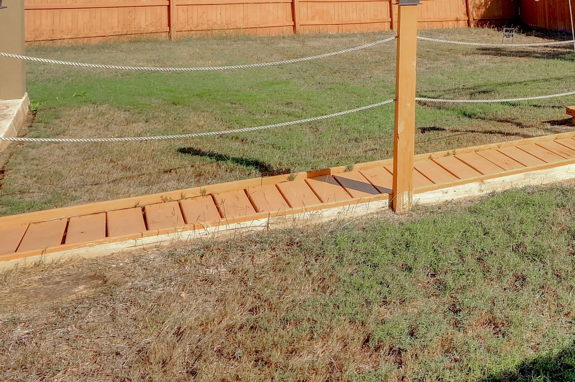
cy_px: -64
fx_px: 686
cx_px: 709
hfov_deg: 34.9
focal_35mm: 43
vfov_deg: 27.7
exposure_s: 1/500
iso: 400
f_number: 11
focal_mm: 14
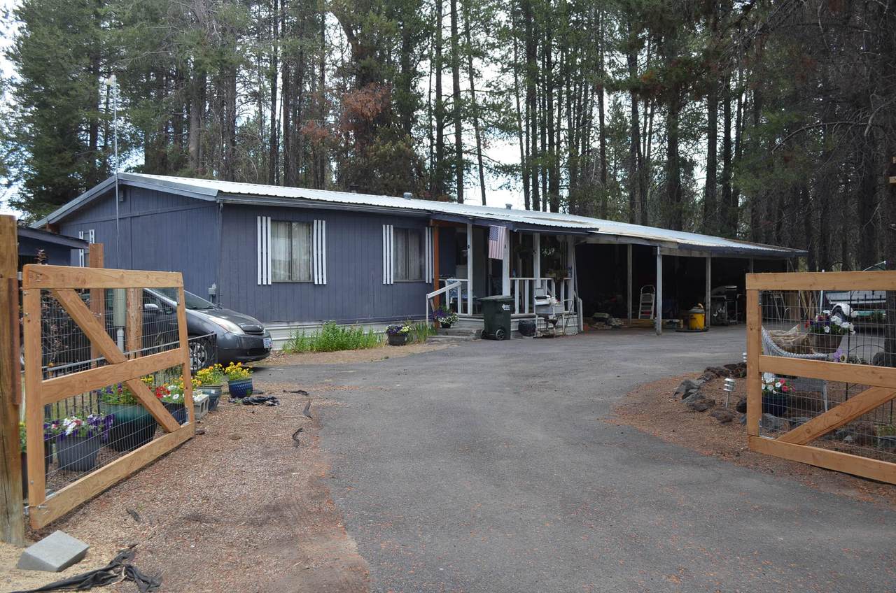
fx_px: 820
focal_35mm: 33
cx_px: 448
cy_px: 296
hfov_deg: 57.3
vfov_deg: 39.8
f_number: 5.6
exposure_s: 1/125
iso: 400
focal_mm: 22
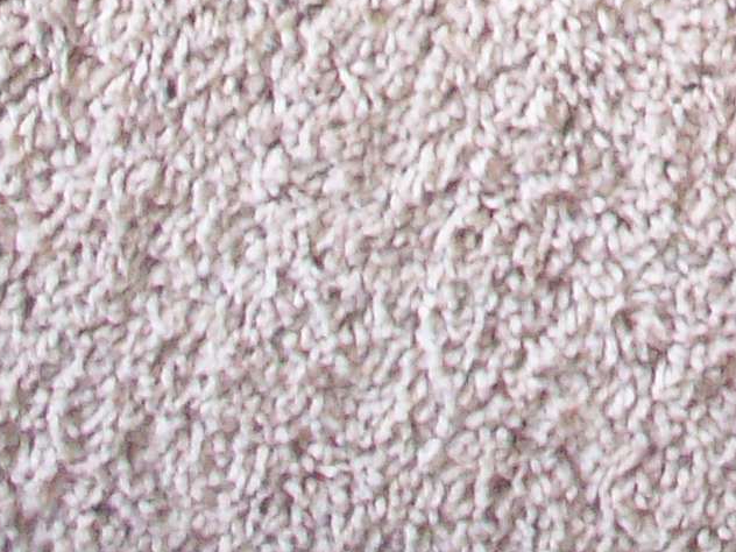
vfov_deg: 7.7
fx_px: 3806
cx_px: 1332
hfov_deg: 10.4
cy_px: -758
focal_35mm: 179
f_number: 2.8
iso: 200
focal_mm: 6.2
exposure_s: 1/64
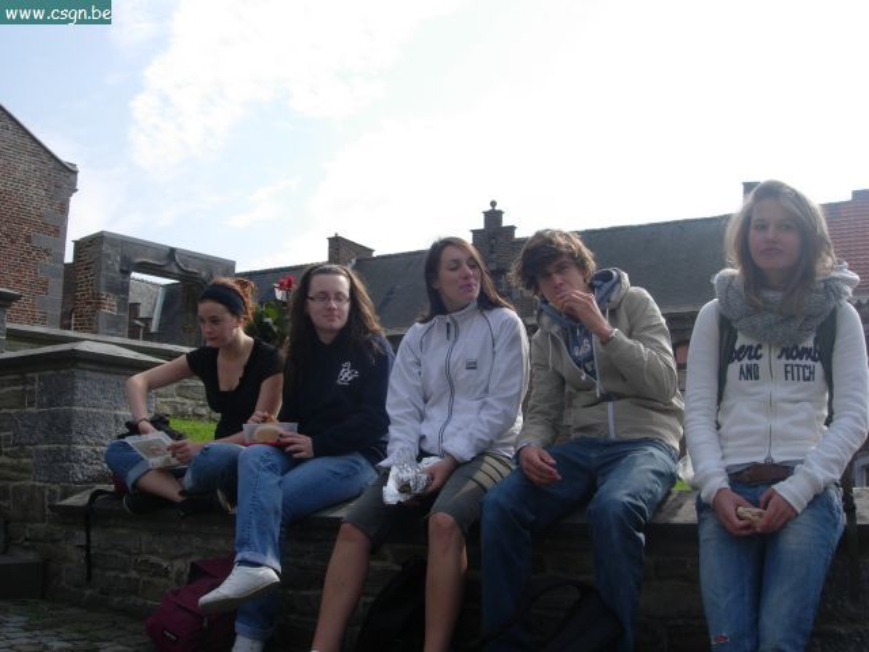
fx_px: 954
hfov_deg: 49.0
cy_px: 326
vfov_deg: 37.7
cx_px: 434
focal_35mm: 38
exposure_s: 1/558
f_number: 4.8
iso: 64
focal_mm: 7.8
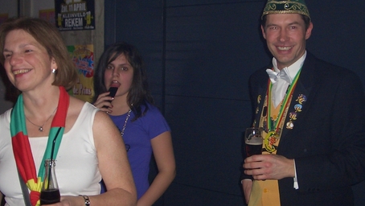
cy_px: 126
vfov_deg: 20.4
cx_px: 193
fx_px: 571
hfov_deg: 35.4
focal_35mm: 59
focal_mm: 6.8
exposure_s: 1/40
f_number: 2.8
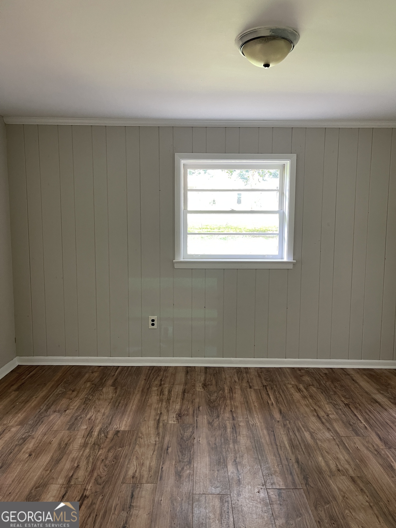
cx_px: 198
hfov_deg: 53.1
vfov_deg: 67.3
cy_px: 264
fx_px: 397
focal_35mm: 26
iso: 160
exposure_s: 1/60
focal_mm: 5.1
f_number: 1.6
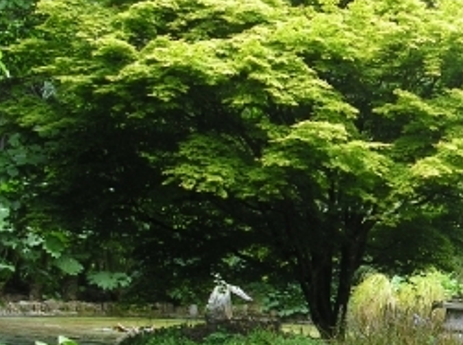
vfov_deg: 16.1
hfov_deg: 20.4
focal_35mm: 91
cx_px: 533
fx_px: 1214
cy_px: 226
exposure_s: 1/45
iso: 100
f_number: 4.5
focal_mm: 7.8
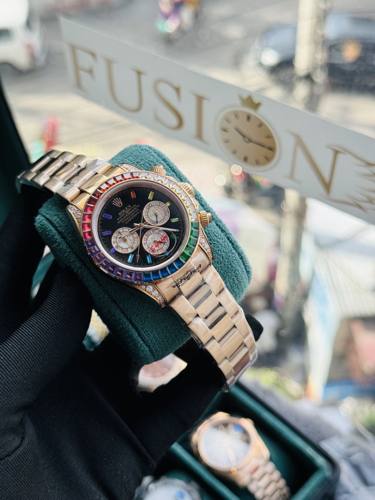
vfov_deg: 39.7
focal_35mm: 48
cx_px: 188
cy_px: 250
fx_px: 693
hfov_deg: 30.3
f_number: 1.78
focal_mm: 6.76
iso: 64
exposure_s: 1/685
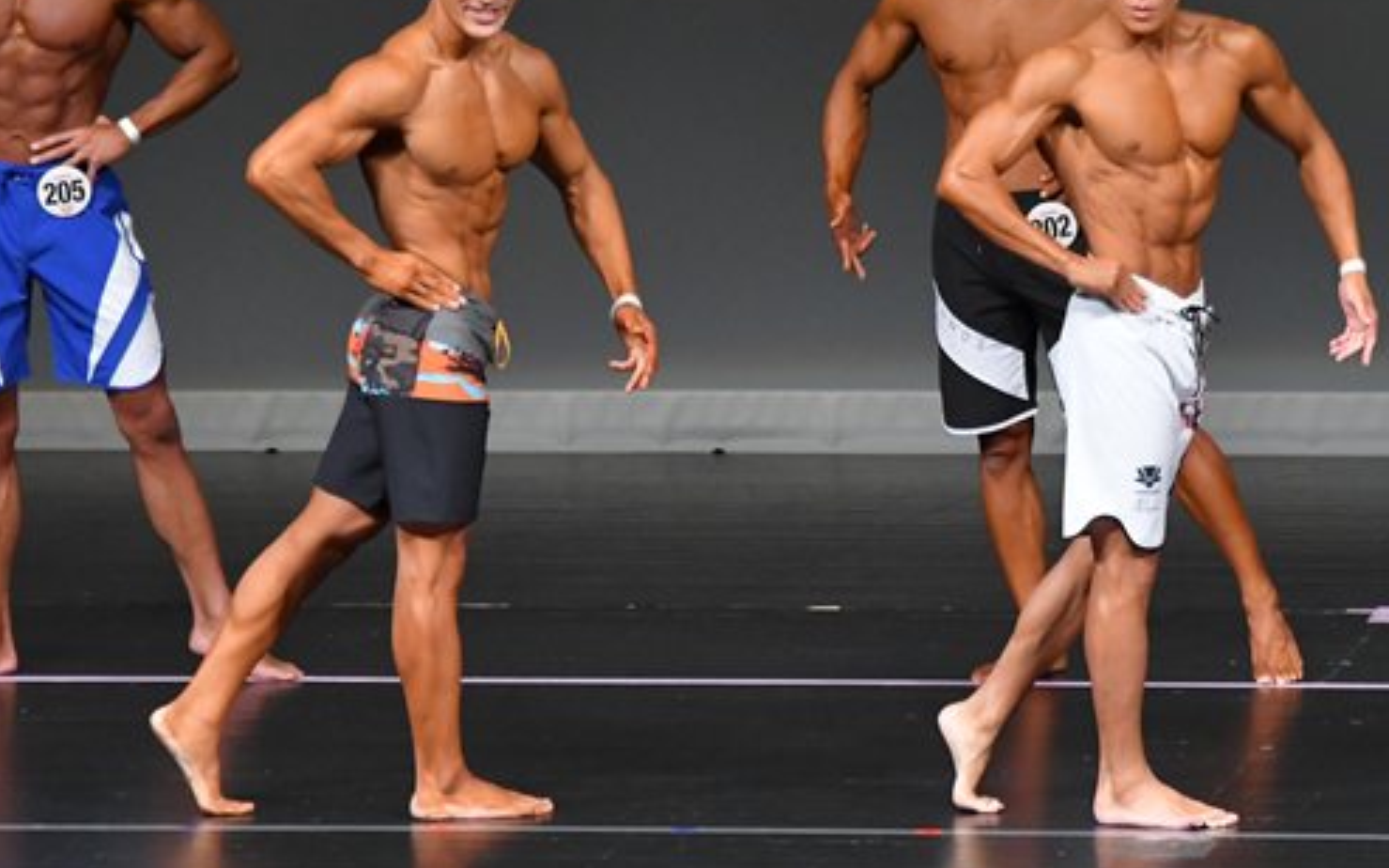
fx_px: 16351
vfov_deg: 3.0
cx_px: 1041
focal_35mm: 432
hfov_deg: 4.9
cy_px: 324
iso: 4000
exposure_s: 1/400
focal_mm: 180
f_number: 5.6
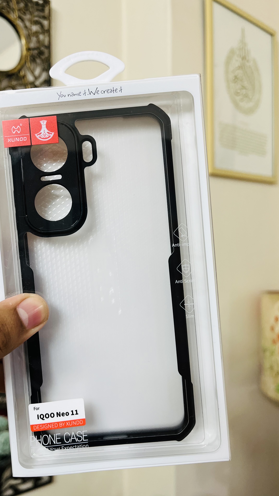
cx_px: 93
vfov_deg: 64.3
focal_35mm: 30
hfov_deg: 38.5
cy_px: 248
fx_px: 395
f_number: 1.6
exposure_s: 1/100
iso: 125
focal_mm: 5.1
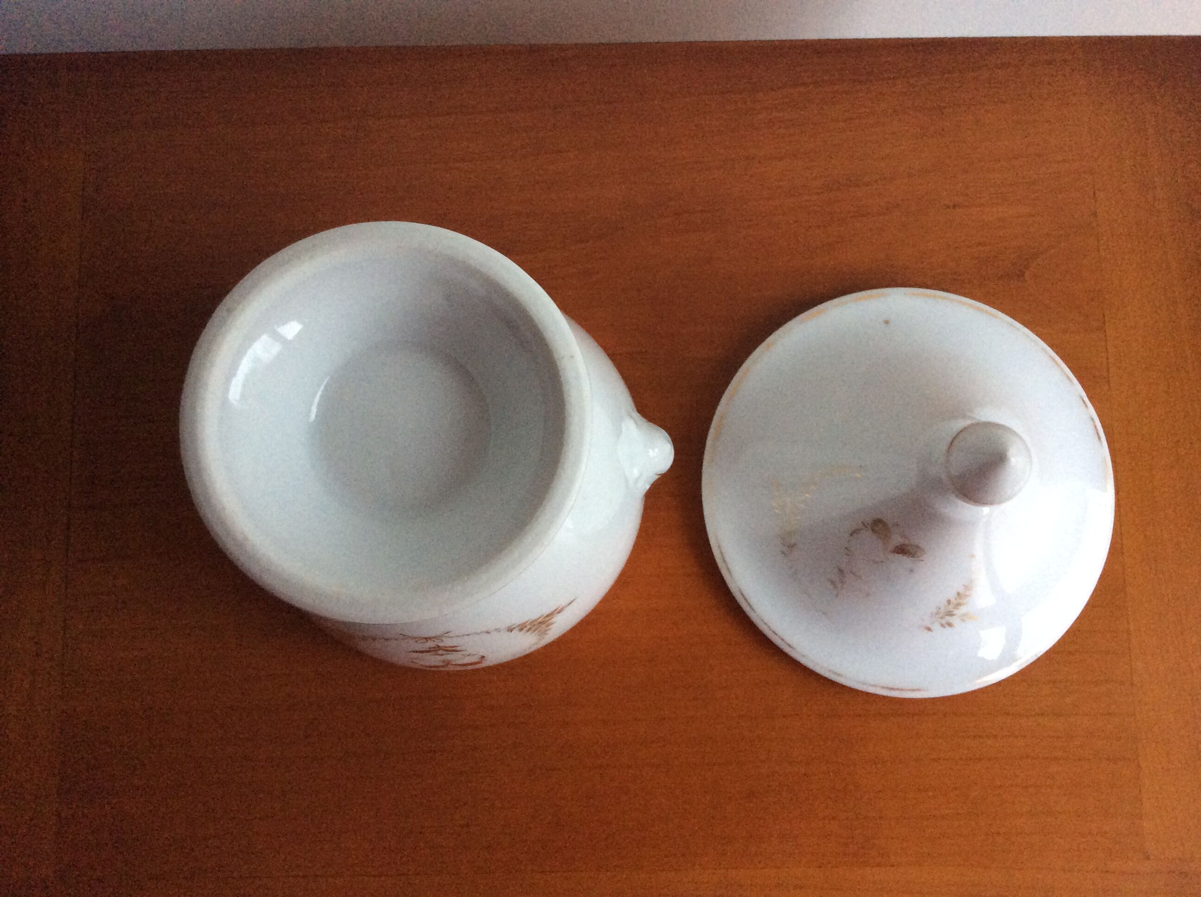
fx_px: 1109
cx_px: 600
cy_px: 448
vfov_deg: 44.1
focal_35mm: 32
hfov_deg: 56.9
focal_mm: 3.3
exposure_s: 1/25
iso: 250
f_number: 2.4
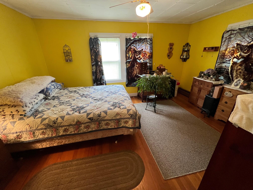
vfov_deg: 89.9
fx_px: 95
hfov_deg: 106.2
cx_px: 126
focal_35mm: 13
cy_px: 95
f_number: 1.8
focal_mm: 1.57
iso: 320
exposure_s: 1/60
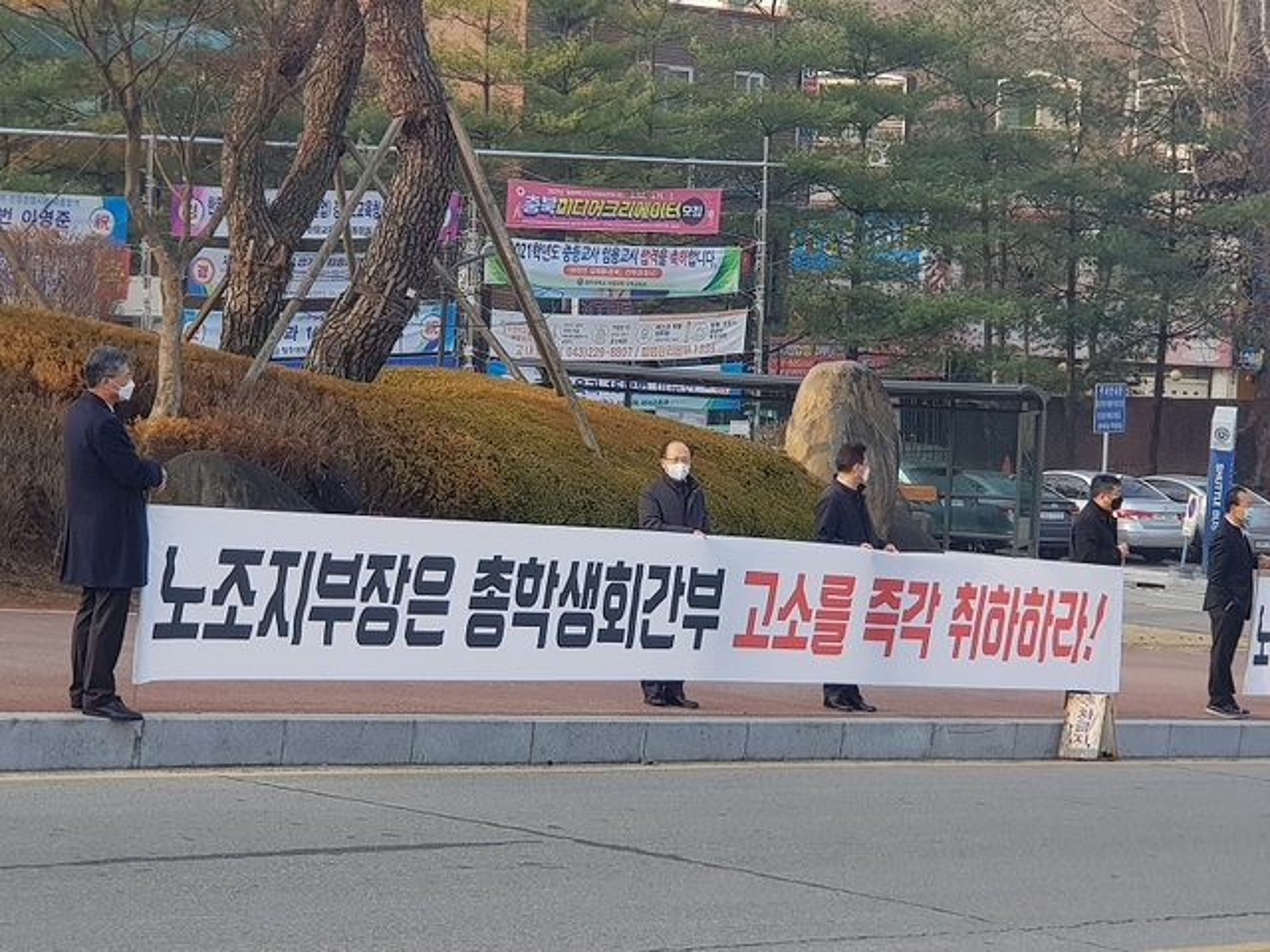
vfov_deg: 28.0
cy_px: 476
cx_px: 635
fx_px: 1908
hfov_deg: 36.8
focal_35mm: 52
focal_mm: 6
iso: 25
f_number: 2.4
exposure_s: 1/219
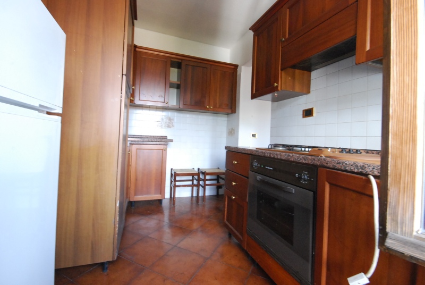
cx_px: 212
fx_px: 195
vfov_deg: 72.2
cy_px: 142
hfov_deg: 94.9
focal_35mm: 16
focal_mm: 11
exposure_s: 1/10
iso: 1600
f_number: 13
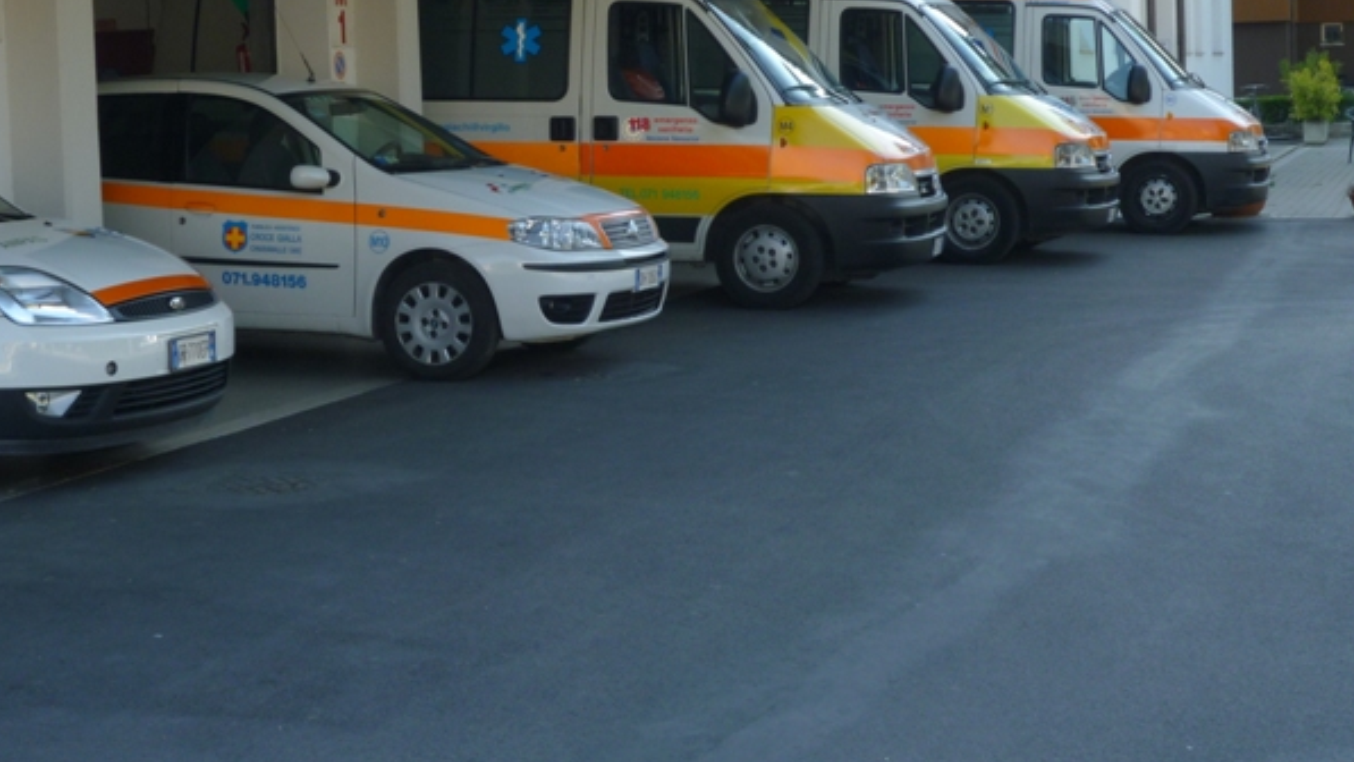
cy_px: 304
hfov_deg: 28.9
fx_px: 2621
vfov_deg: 16.5
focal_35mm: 73
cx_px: 594
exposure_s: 1/100
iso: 80
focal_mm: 8.8
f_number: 4.9
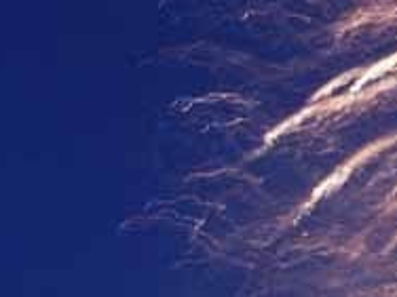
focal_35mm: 259
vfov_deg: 5.7
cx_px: 733
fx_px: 2970
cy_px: 160
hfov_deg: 7.4
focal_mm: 15.24
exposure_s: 3
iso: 200
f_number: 3.5
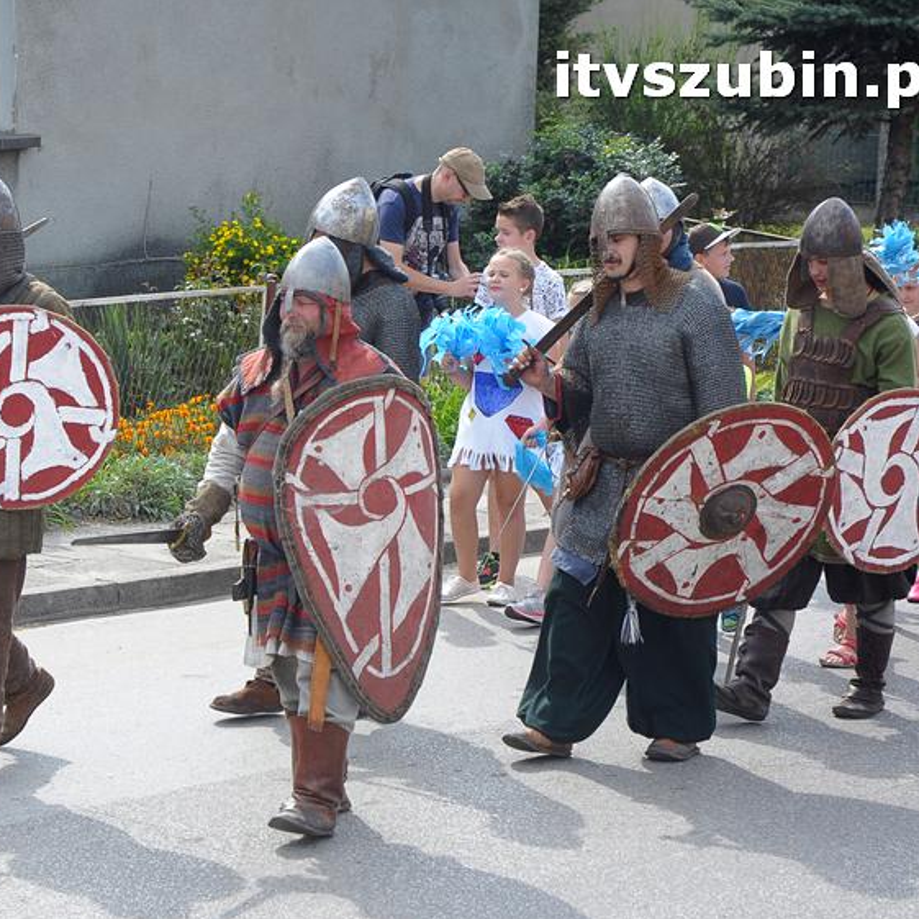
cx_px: 305
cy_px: 461
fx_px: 4055
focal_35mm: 135
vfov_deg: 12.9
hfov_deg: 12.9
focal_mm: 70
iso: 640
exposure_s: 1/800
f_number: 7.1
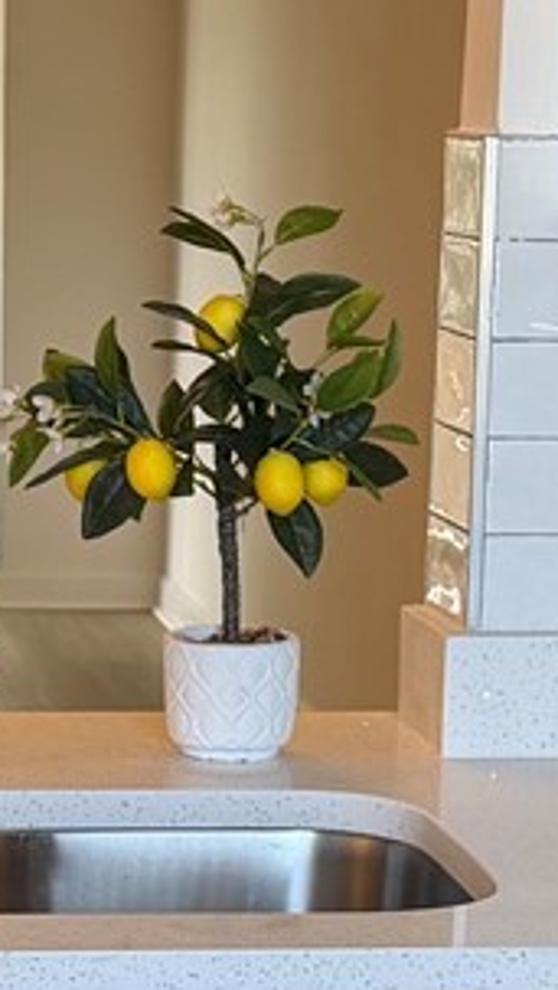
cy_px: 853
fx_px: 3621
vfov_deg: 15.4
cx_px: 59
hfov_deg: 8.8
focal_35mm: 138
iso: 125
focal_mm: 6.76
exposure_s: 1/120
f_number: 1.78
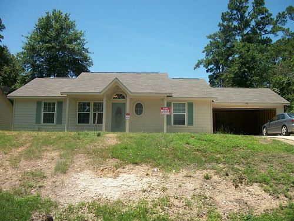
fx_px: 272
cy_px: 110
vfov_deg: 44.2
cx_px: 147
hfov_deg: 56.8
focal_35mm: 32
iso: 80
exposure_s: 1/125
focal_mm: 5.7
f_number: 8.8
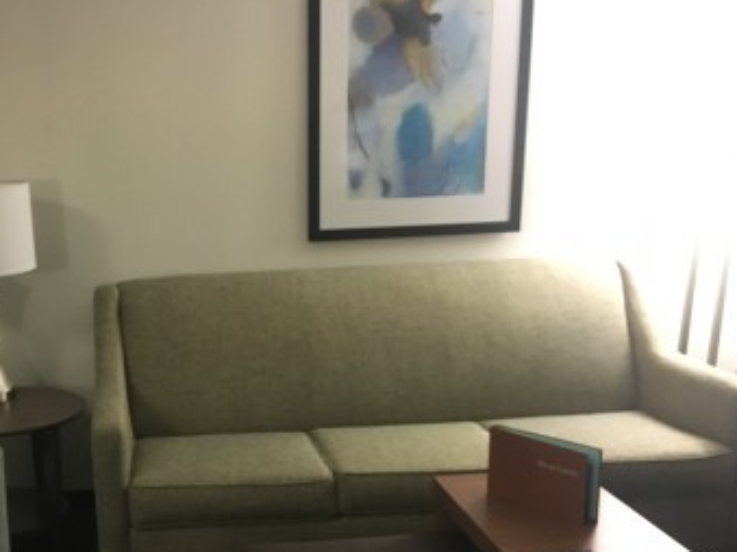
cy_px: 409
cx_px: 199
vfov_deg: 32.3
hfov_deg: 41.9
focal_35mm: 44
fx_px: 936
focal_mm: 4.15
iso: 250
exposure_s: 1/30
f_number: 2.2
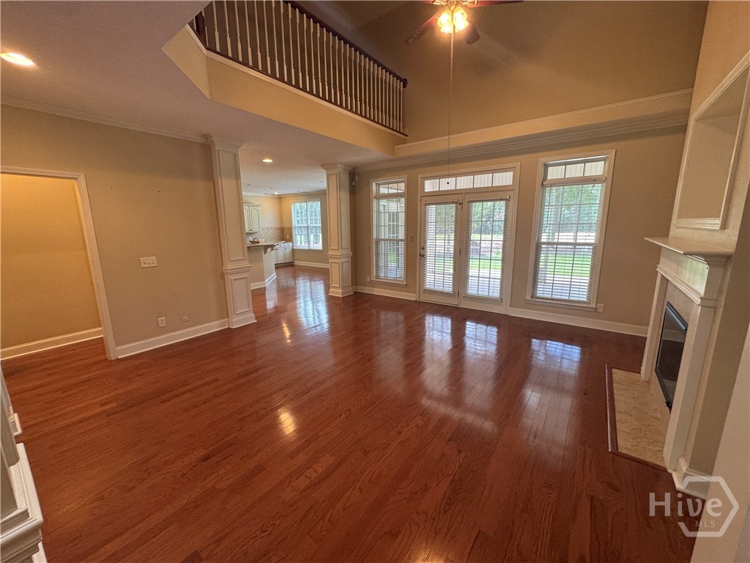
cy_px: 282
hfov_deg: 102.1
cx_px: 375
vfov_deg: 85.7
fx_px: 303
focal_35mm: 14
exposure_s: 1/120
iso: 250
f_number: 2.2
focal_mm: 2.22
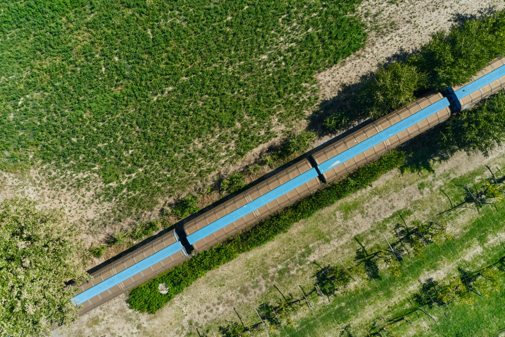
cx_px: 252
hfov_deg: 65.5
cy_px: 168
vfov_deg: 46.4
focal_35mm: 28
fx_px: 393
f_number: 8
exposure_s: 1/200
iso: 100
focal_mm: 10.26
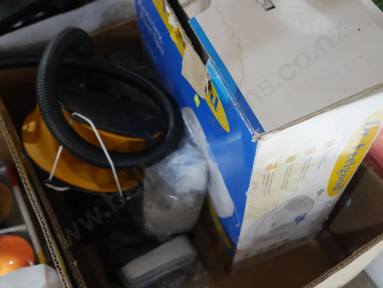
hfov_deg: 46.8
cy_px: 144
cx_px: 192
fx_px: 443
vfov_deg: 36.0
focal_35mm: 40
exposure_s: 1/40
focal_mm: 20
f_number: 4.5
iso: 3200
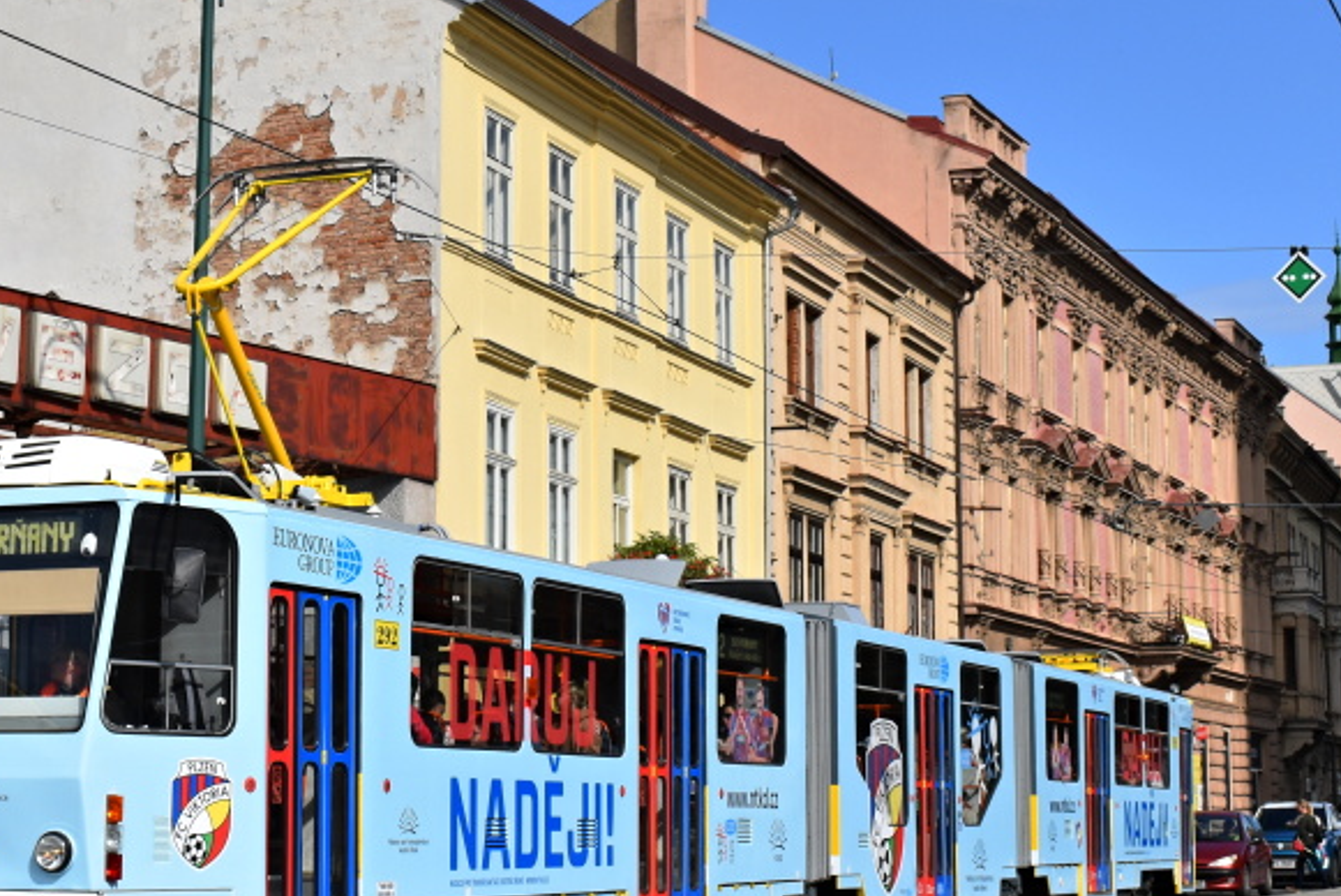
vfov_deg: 18.4
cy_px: 366
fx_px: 2758
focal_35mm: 74
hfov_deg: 27.2
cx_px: 487
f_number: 10
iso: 200
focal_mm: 28
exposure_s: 1/500
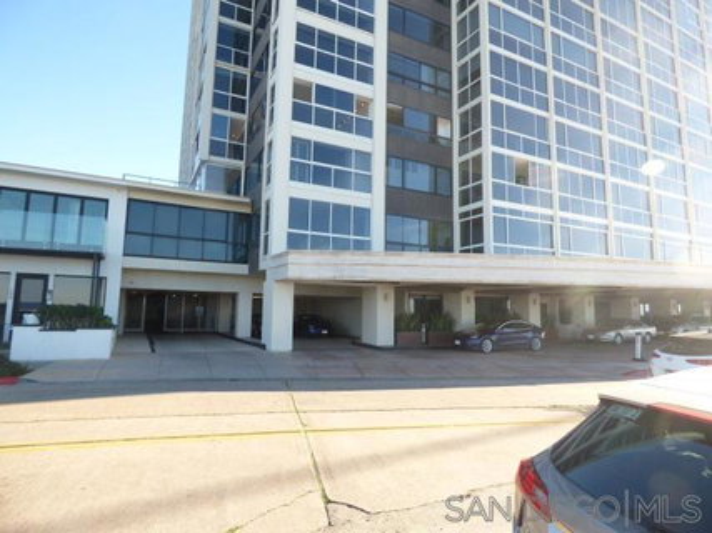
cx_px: 356
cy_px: 266
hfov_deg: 81.8
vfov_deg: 65.9
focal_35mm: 20
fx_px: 411
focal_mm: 3.58
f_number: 2.8
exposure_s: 1/800
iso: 200
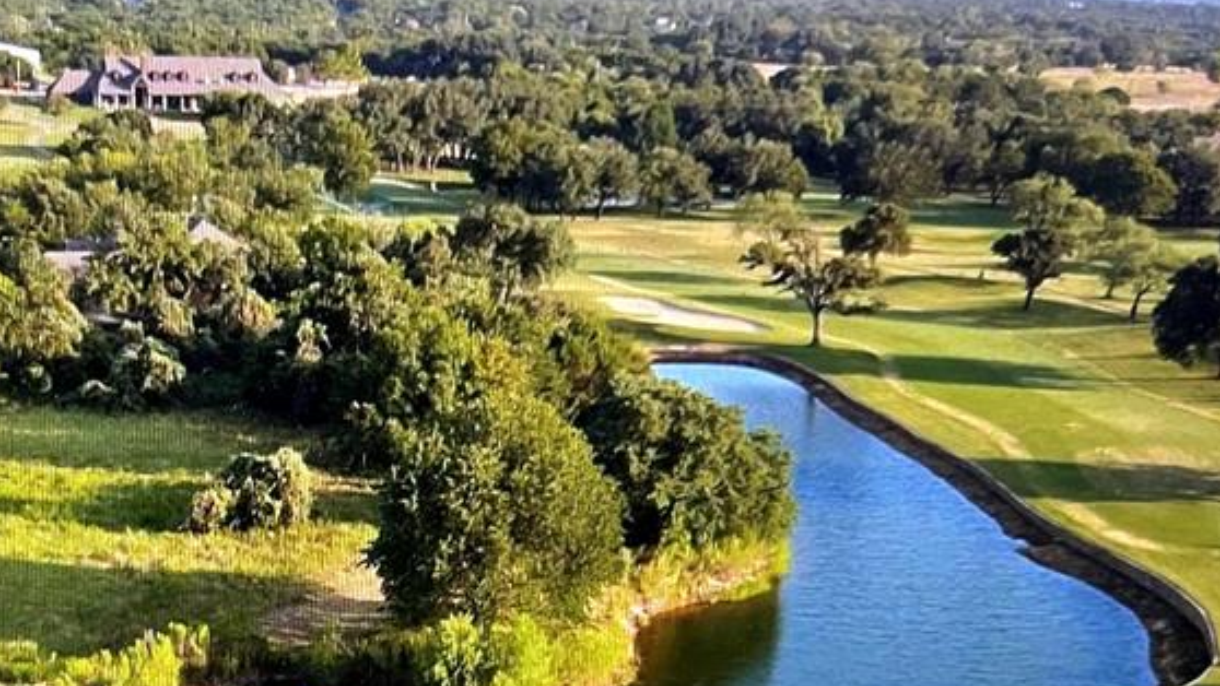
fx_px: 1682
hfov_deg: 38.5
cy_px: 782
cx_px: 256
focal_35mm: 52
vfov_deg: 21.7
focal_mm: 5.1
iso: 500
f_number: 1.6
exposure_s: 1/60
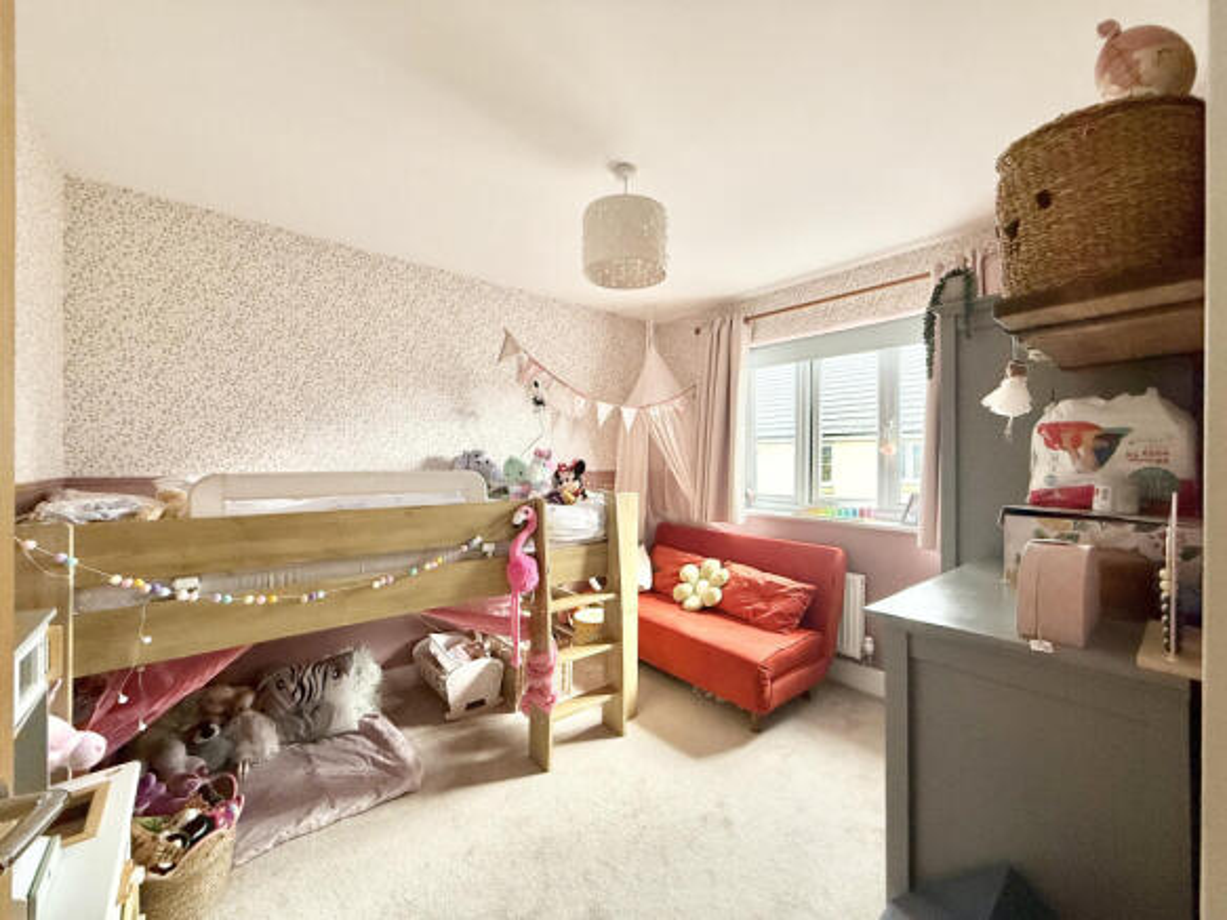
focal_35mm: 14
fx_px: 496
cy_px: 460
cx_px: 614
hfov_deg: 102.1
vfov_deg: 85.7
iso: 200
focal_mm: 2.22
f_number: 2.2
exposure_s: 1/99
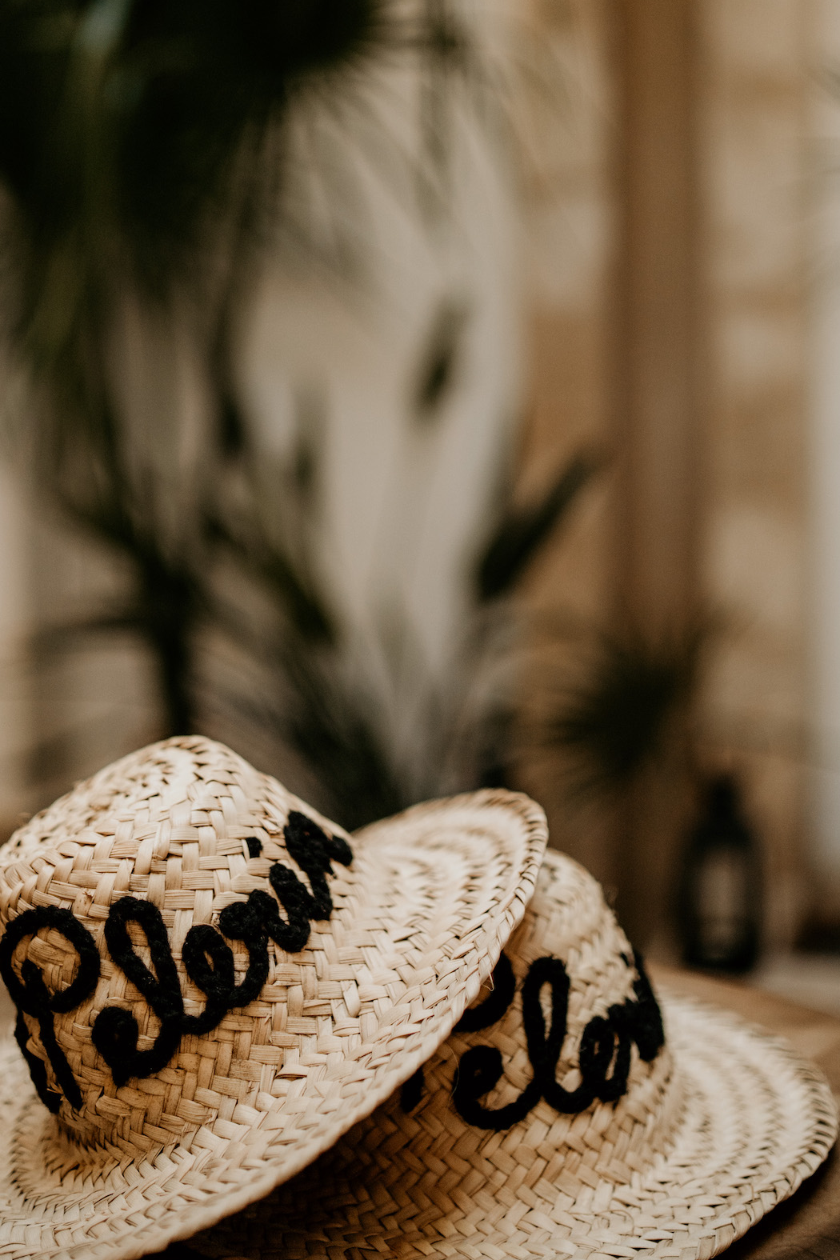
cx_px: 363
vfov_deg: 39.2
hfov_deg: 27.0
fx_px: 1750
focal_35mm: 50
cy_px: 431
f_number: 1.4
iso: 320
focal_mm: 35
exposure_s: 1/400
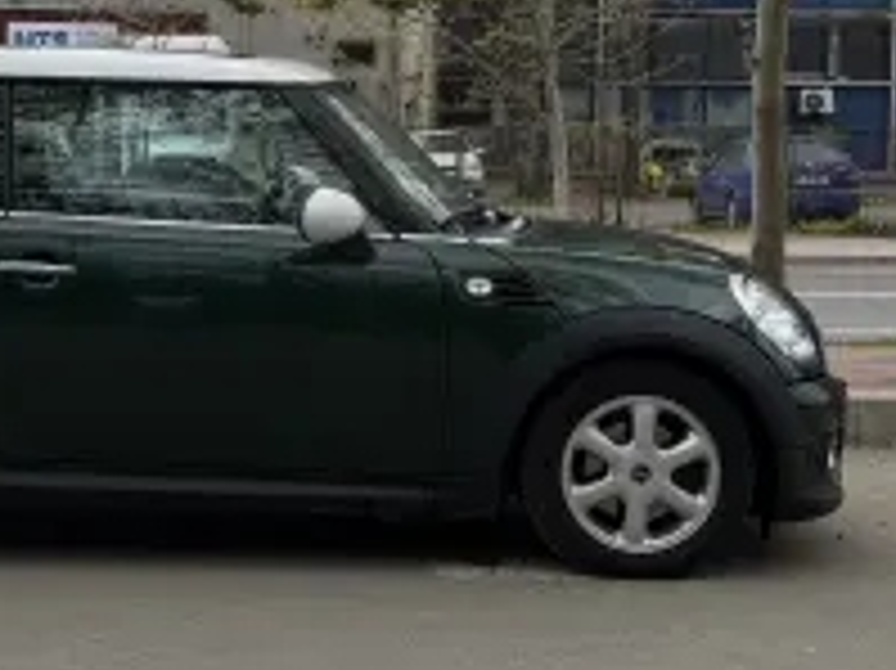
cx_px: 185
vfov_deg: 16.9
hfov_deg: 22.2
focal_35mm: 87
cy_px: 229
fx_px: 2251
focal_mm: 6.76
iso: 100
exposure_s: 1/2088
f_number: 1.78
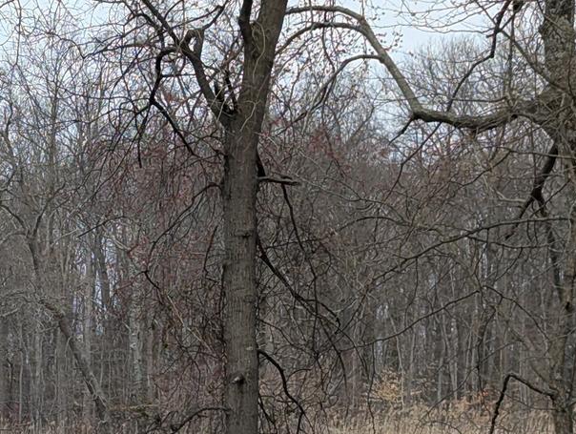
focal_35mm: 162
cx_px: 42
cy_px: 442
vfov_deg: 9.1
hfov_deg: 12.1
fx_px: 2700
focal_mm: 6.81
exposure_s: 1/1767
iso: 47
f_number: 1.85
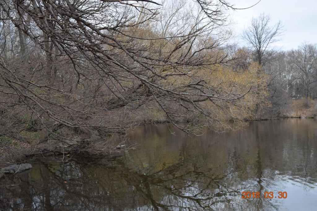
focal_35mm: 42
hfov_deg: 46.4
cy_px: 106
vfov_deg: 31.9
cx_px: 158
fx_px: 370
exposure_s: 1/250
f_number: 8
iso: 200
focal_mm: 28
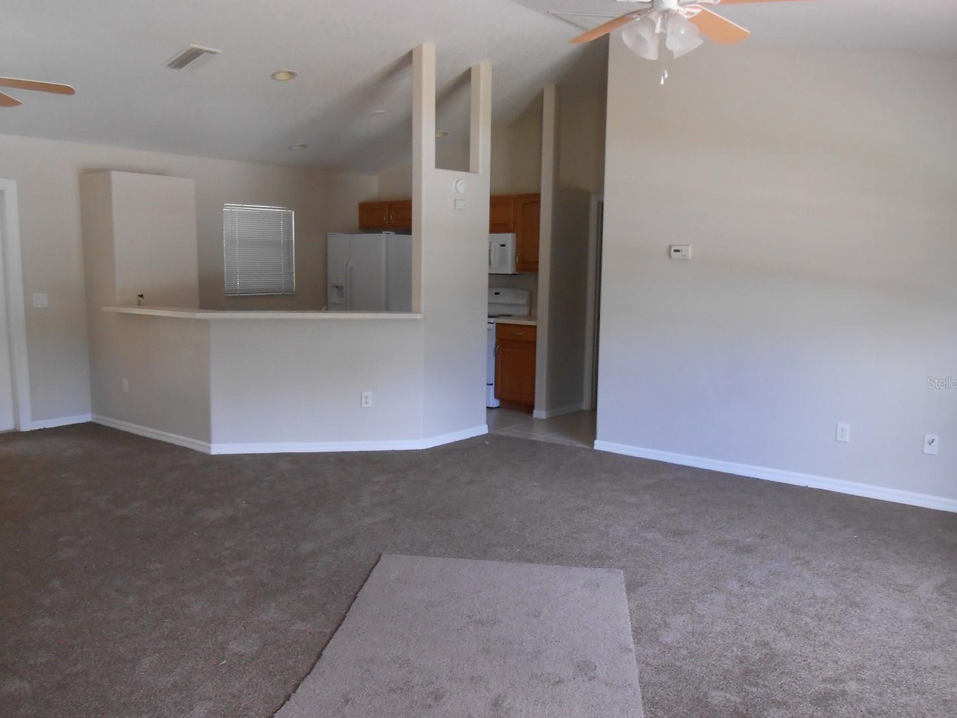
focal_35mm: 29
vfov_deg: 48.2
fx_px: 802
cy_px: 382
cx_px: 456
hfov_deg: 61.6
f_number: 3.5
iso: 250
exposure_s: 1/30
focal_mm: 4.6
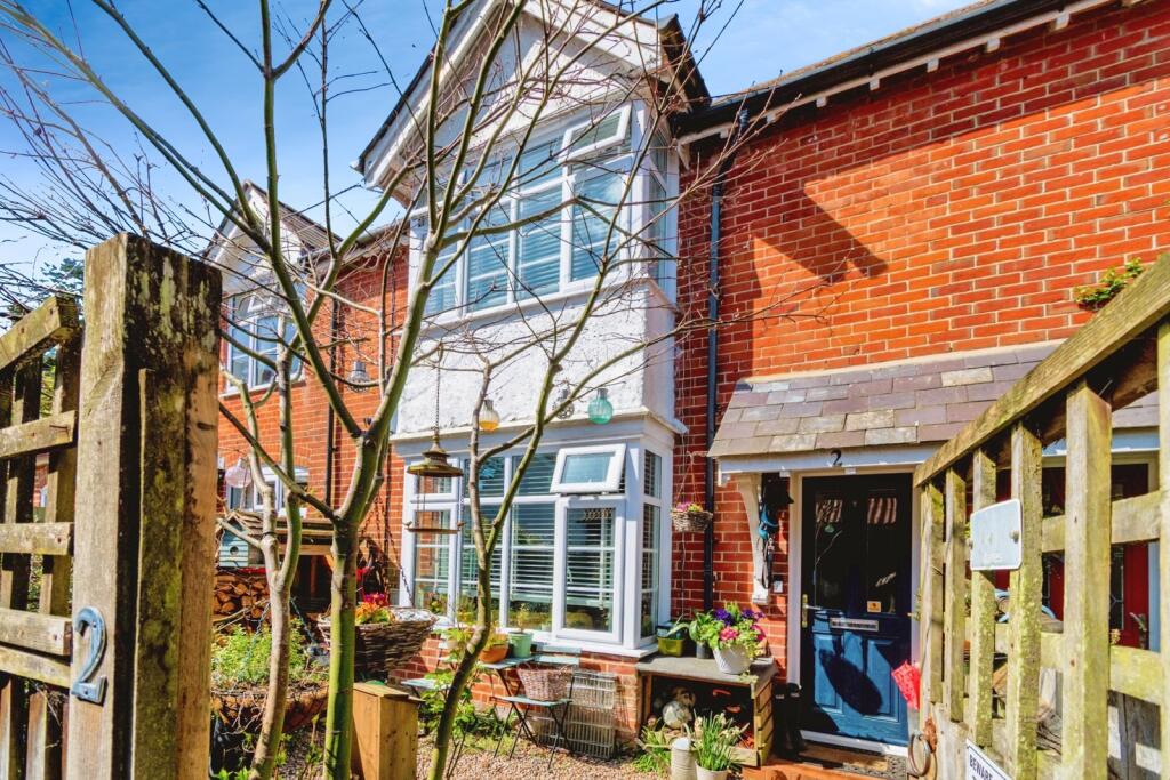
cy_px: 390
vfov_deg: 77.3
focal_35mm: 15
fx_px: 488
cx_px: 585
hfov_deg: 100.4
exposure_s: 1/640
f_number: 7.1
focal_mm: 10
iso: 200
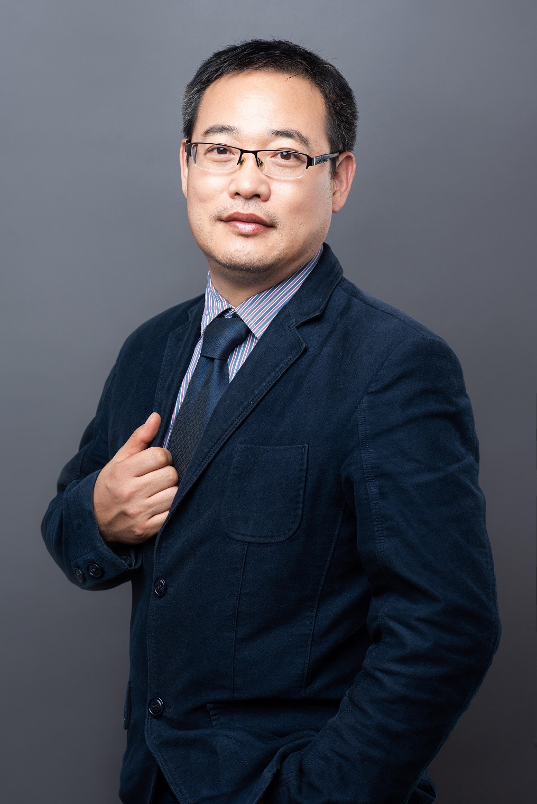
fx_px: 1899
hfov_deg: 16.1
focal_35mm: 85
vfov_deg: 23.9
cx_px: 268
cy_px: 402
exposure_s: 1/180
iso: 280
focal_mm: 85
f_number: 8
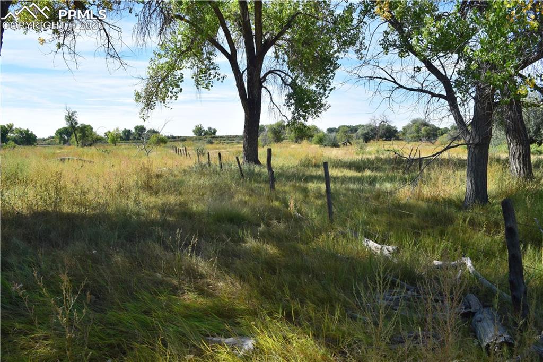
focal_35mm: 27
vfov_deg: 47.9
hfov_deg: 67.4
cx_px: 272
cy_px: 181
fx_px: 407
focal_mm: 18
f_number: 11
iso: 400
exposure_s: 1/400
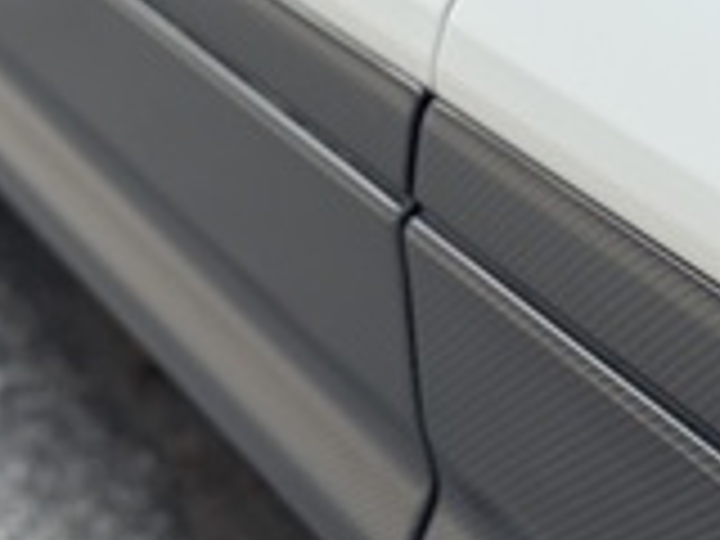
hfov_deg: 15.6
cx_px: 400
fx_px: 2621
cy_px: 344
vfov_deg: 11.8
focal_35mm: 126
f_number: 1.78
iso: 64
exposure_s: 1/700
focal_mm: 6.76
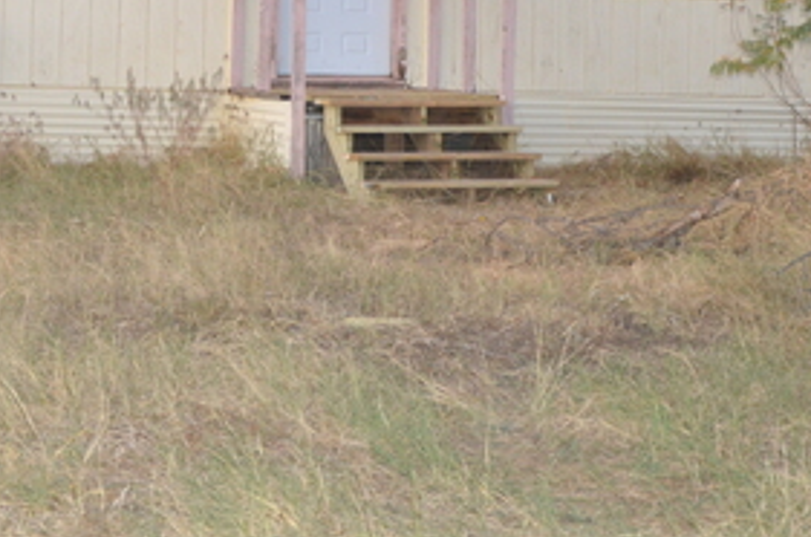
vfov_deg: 11.6
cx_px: 121
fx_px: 2607
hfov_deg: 17.5
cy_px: -20
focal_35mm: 116
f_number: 4.2
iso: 800
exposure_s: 1/60
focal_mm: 34
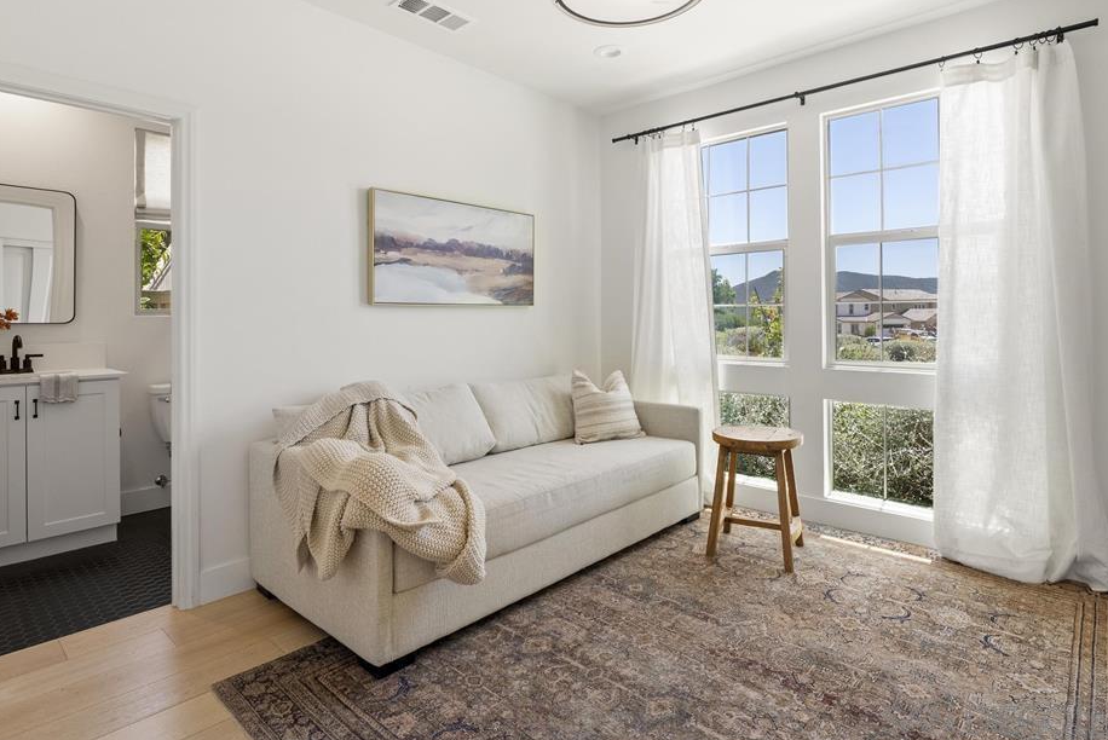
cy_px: 333
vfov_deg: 64.5
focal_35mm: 19
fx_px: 585
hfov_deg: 86.9
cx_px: 553
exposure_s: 1/25
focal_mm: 17
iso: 500
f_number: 8
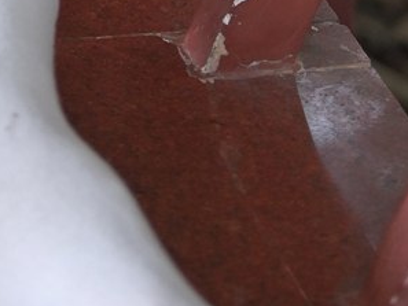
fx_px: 3938
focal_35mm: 334
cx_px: -180
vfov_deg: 4.2
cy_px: -864
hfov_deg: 5.9
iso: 720
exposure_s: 1/100
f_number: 2.2
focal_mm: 50
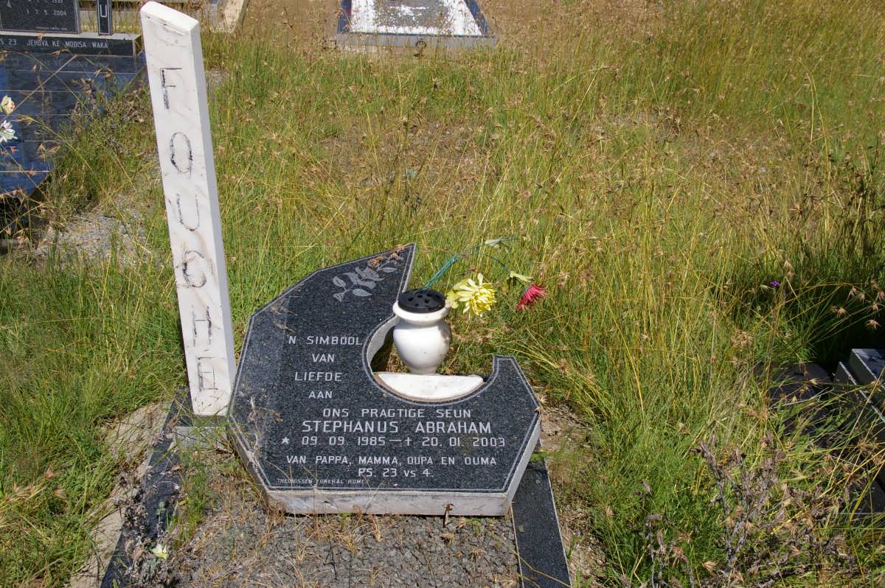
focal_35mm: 39
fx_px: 958
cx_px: 442
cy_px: 294
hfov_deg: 49.6
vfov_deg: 34.2
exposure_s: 1/500
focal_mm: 26
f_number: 8
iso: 200
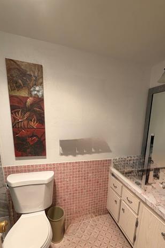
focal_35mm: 19
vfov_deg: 85.5
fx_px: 131
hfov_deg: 64.0
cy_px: 153
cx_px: 99
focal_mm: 2.22
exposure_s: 1/120
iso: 160
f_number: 2.2
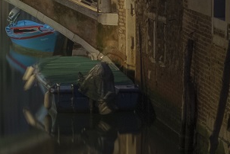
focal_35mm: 188
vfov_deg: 7.3
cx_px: -8
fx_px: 1201
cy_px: 12
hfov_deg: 10.8
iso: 500
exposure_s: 30
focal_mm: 25.4
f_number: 11
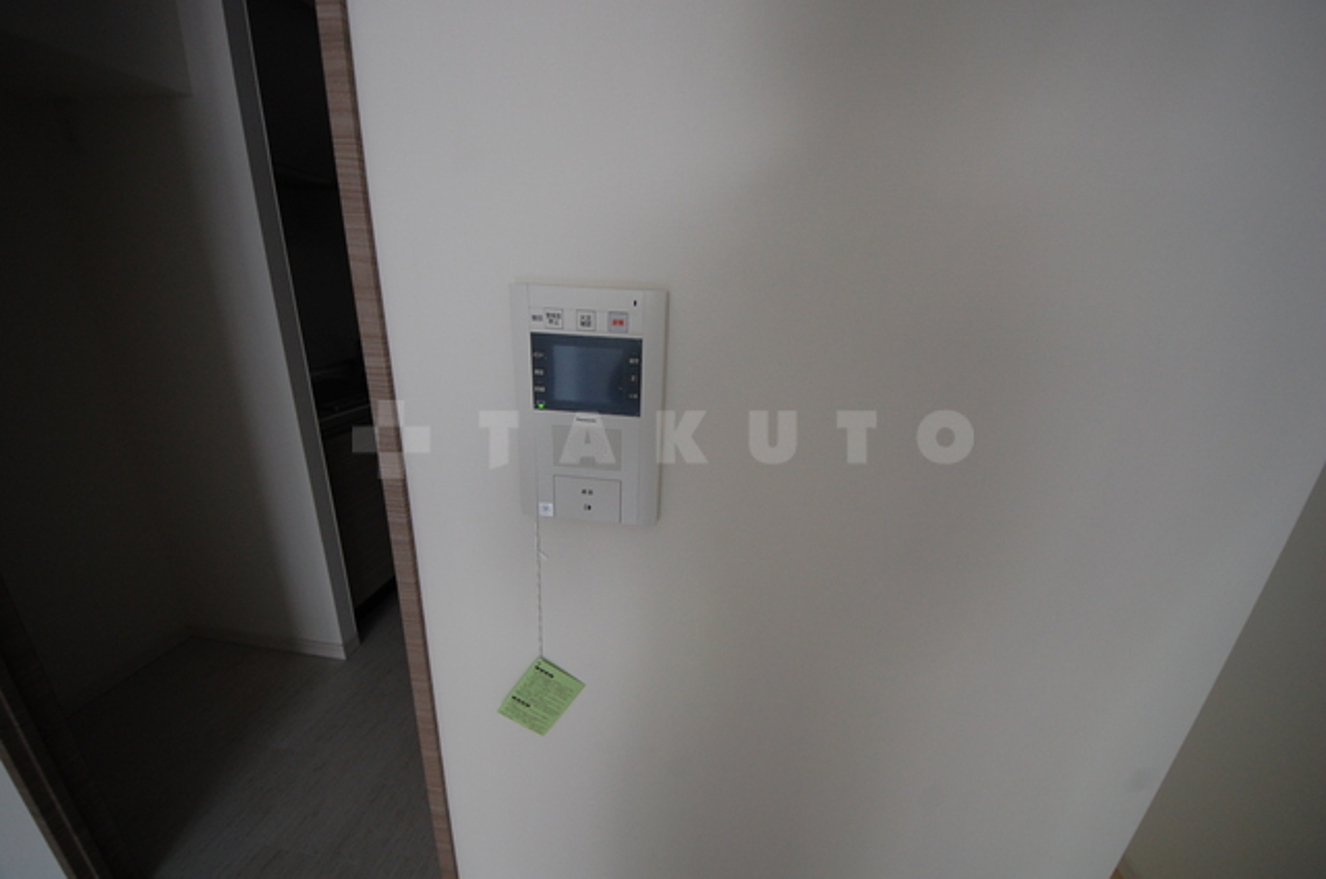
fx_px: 441
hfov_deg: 112.7
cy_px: 440
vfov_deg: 89.8
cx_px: 663
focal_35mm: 12
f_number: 4.5
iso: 400
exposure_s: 1/30
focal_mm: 8
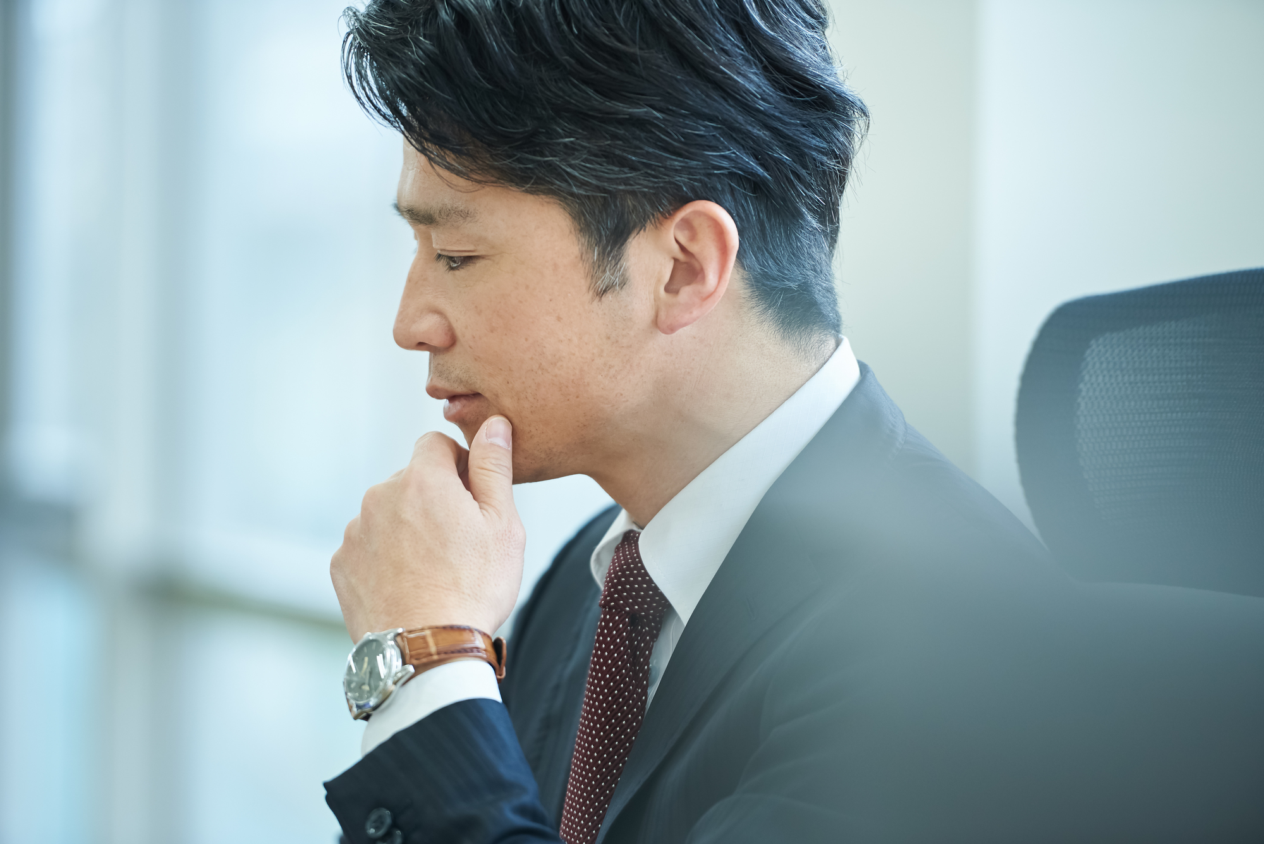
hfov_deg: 10.3
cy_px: 422
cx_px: 632
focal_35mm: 200
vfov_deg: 6.9
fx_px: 7024
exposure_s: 1/320
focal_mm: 200
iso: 500
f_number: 2.8
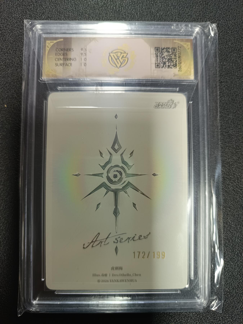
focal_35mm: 24
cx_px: 122
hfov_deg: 56.8
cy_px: 162
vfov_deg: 71.6
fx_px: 225
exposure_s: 1/50
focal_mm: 5.31
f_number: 1.7
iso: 843
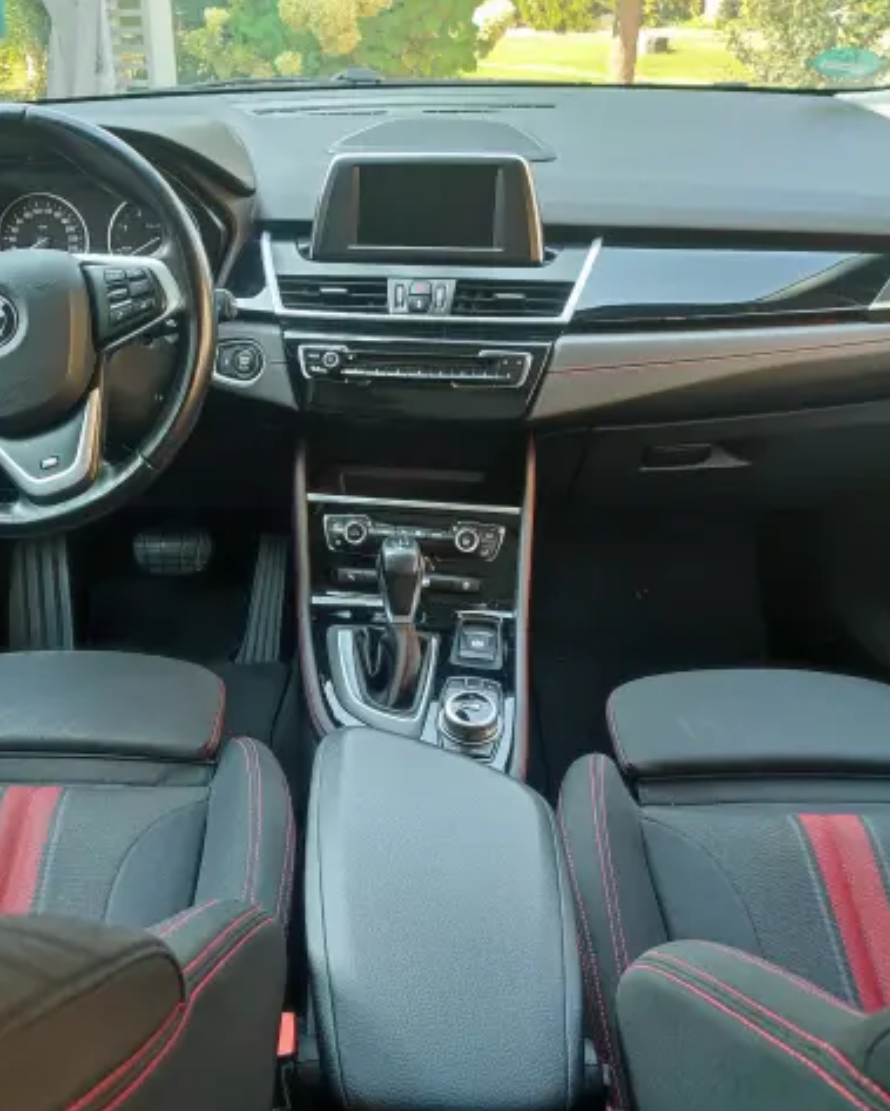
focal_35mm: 33
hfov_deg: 44.2
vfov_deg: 54.2
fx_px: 1085
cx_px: 329
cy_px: 561
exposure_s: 1/33
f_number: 1.9
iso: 247
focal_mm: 6.04
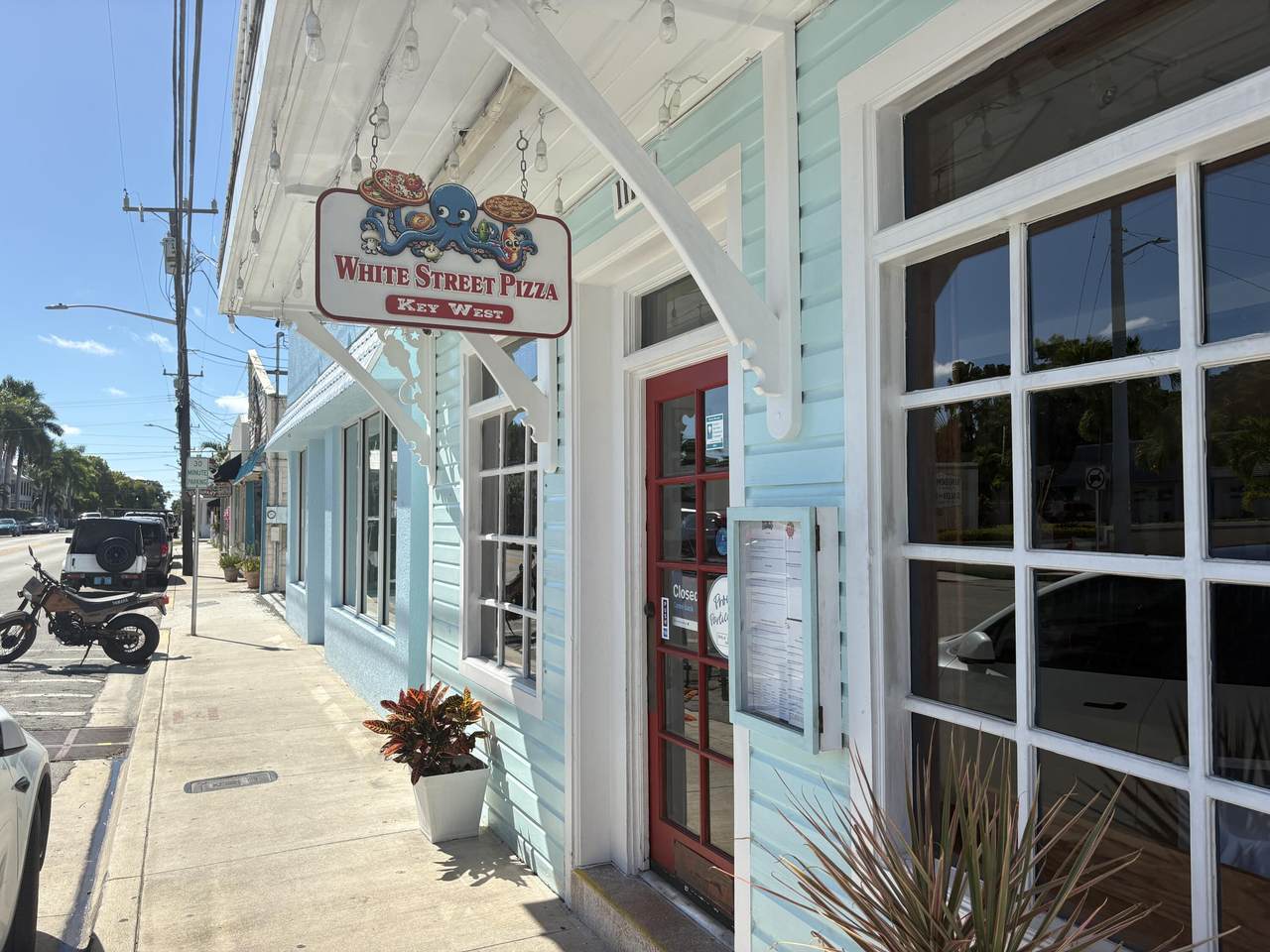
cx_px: 635
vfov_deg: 53.1
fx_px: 954
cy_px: 476
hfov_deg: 67.3
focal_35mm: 26
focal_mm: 5.96
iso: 50
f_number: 1.6
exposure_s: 1/3623
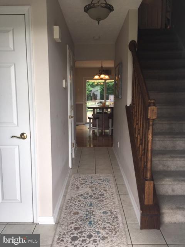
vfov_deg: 61.7
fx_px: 207
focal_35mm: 29
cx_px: 92
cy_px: 124
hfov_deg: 48.2
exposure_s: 1/60
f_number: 2.2
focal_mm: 4.15
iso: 25
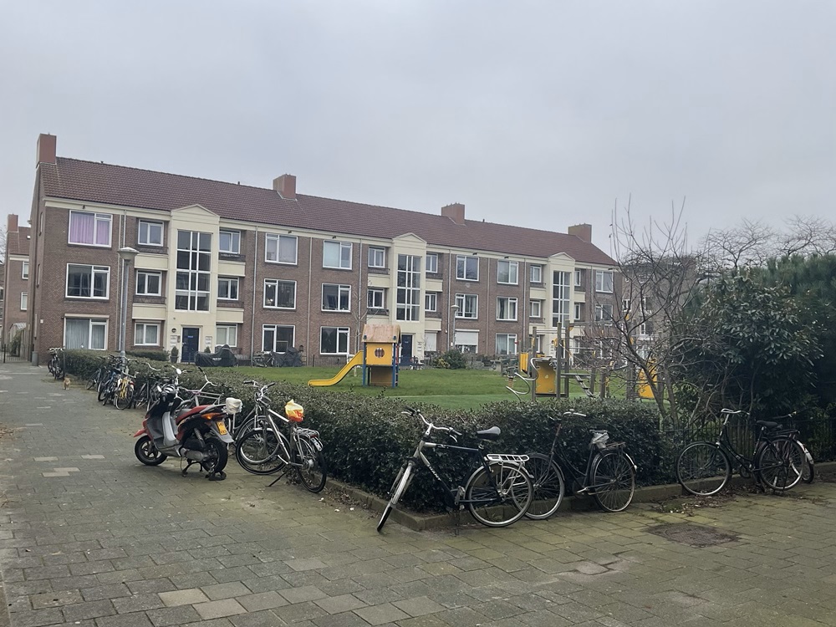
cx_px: 418
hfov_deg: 61.7
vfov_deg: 48.2
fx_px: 700
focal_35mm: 29
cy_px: 314
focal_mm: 3
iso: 16
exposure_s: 1/454
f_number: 1.8
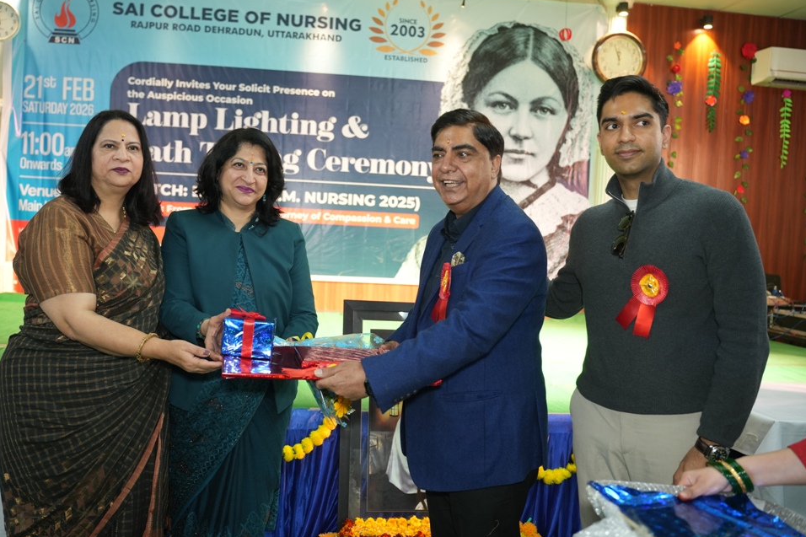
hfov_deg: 61.9
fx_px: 672
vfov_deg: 43.6
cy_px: 268
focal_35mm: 30
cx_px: 376
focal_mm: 28
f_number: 2.8
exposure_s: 1/100
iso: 1250
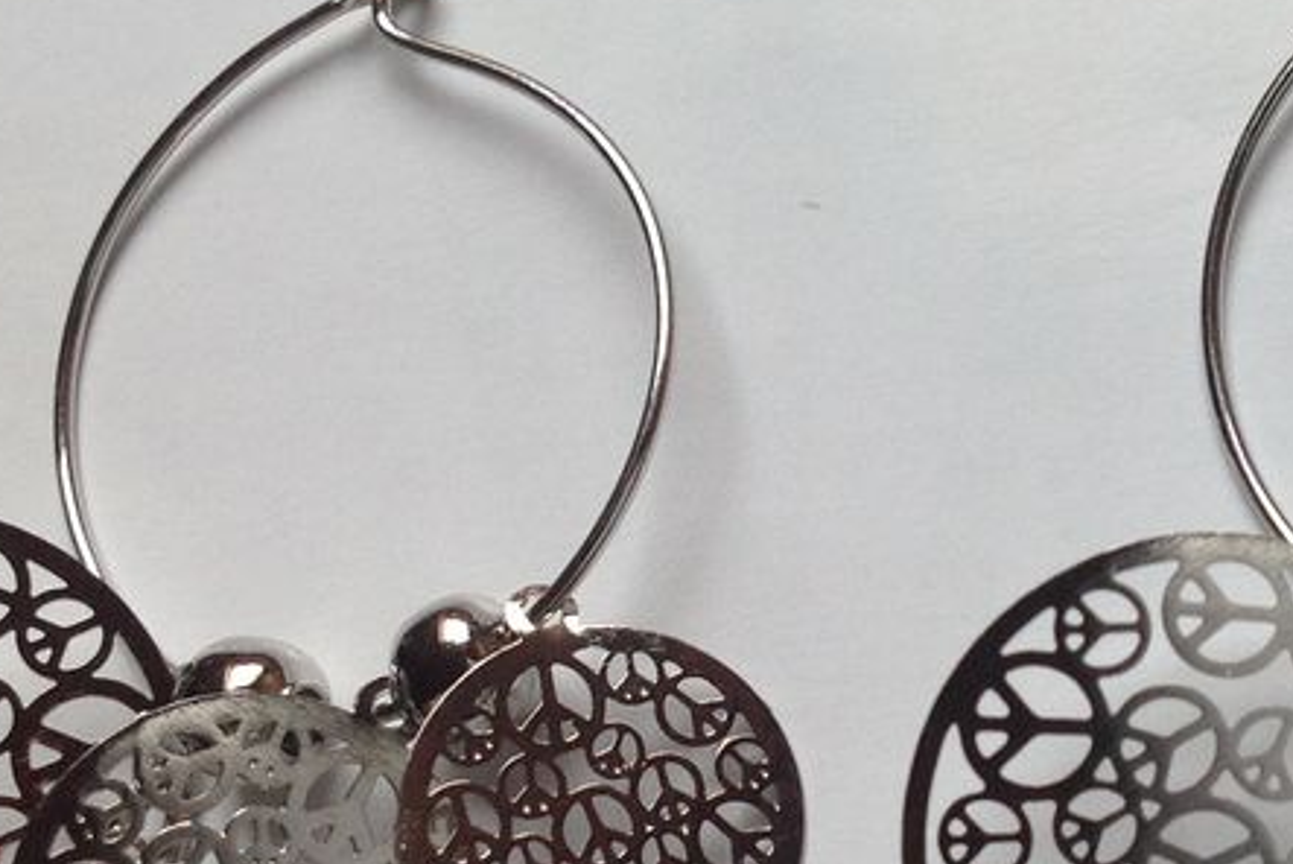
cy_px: 579
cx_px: 949
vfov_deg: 16.6
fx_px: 2947
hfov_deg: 24.5
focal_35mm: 82
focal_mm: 4.28
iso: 80
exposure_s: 1/120
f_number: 2.4
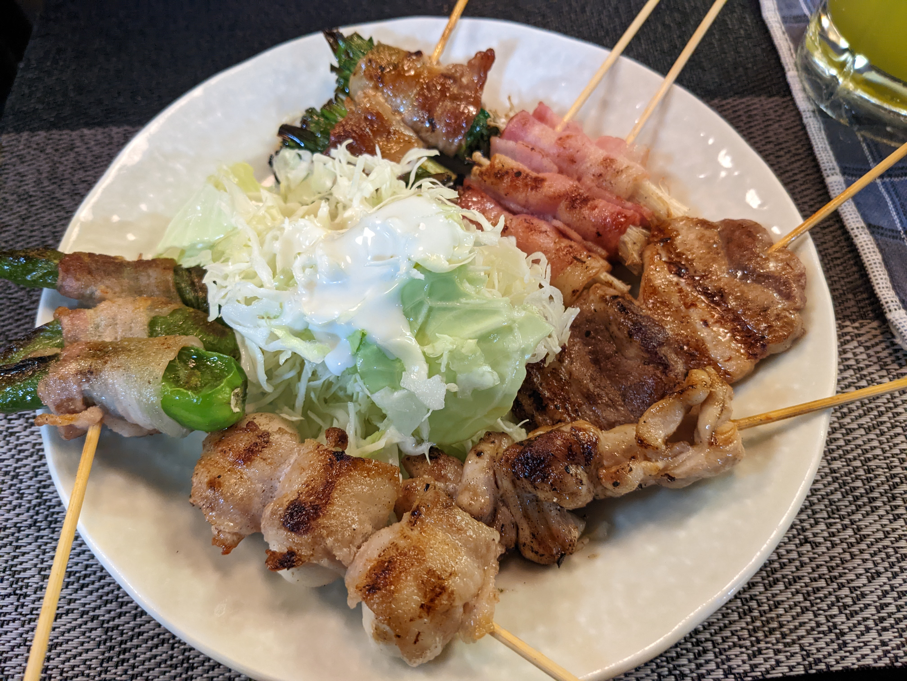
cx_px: 454
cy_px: 340
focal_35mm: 27
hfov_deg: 65.3
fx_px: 707
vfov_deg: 51.4
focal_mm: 4.38
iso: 442
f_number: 1.73
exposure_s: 1/40
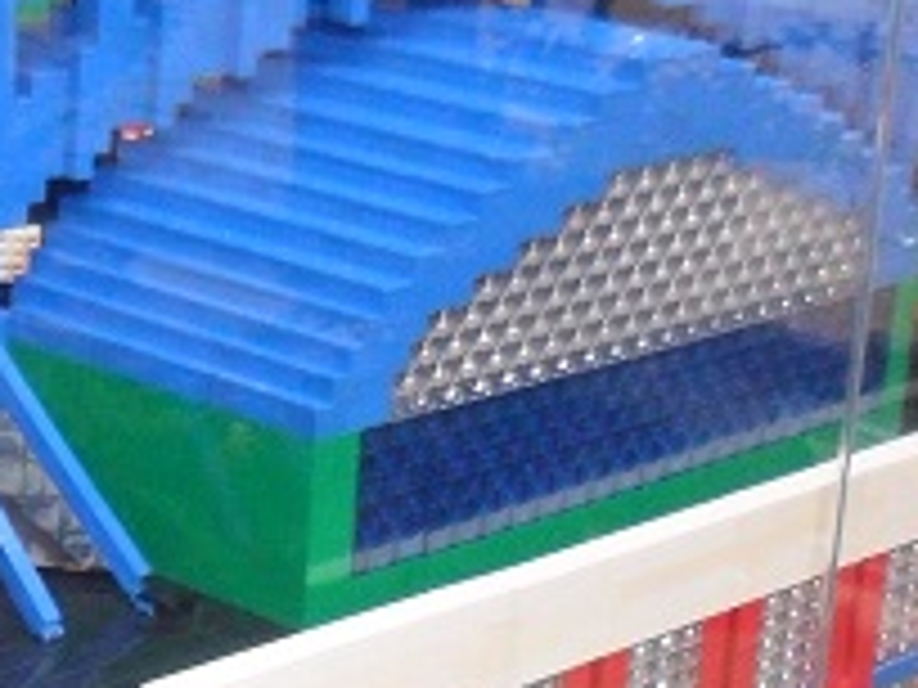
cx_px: -99
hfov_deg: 17.9
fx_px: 2811
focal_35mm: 106
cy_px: 616
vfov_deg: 13.8
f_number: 3.5
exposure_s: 1/45
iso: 200
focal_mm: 4.9
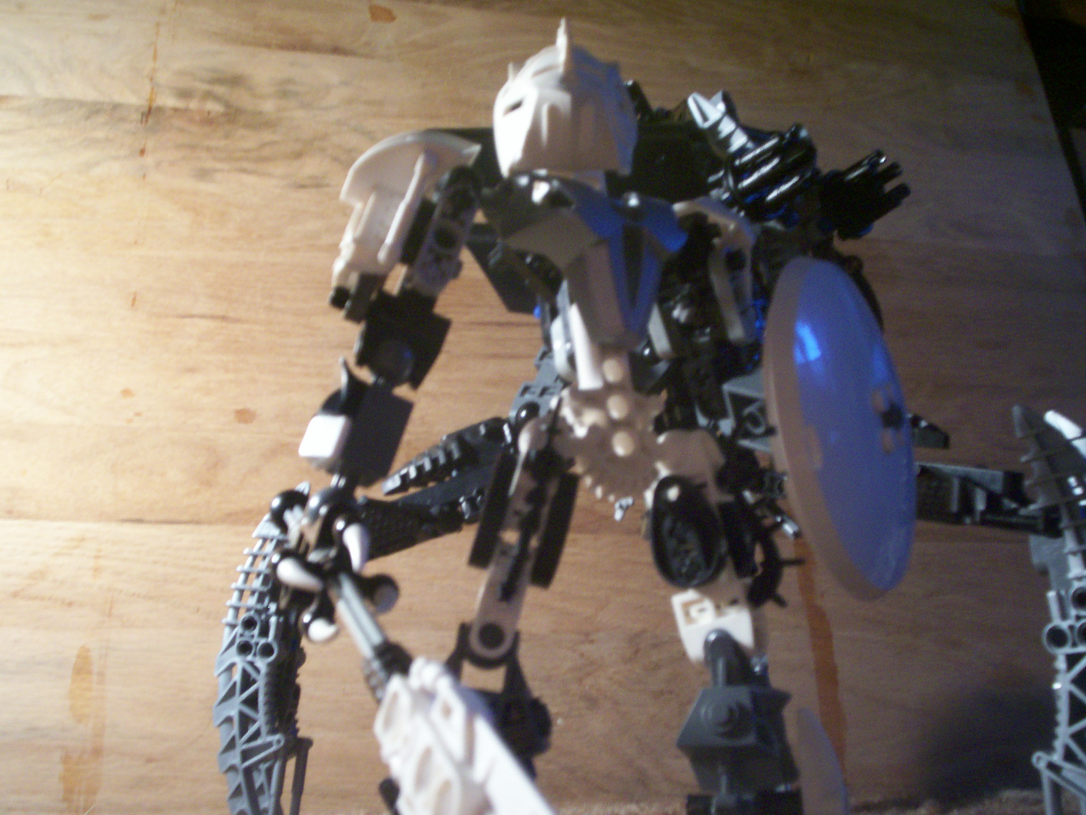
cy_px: 408
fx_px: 1129
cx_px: 543
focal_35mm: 36
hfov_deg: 51.4
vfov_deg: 39.7
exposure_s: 1/9.29
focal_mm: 5.9
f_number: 4.5
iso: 140
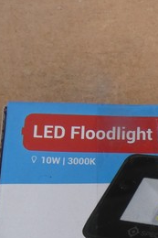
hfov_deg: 22.3
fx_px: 382
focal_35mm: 58
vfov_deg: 31.6
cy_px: 243
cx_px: 165
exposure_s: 1/60
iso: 320
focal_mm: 3.6
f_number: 2.8
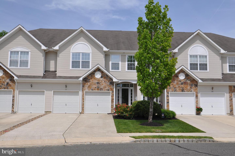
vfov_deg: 36.8
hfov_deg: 53.2
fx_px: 235
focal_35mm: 36
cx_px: 118
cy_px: 78
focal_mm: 24
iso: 250
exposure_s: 1/500
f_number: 11
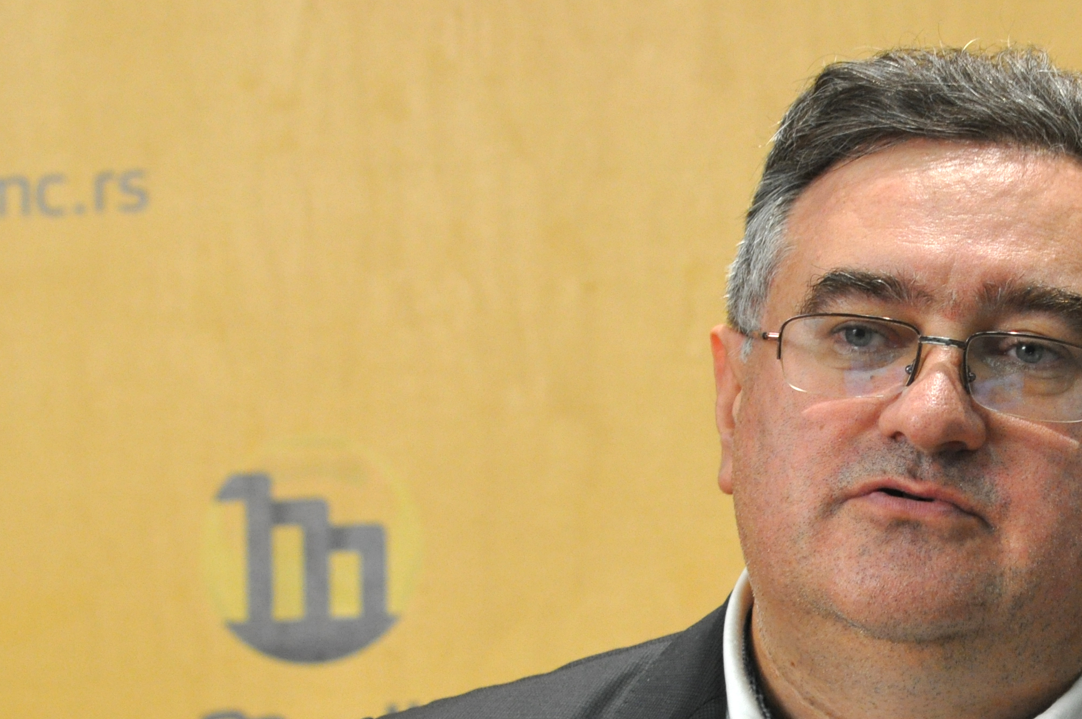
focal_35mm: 304
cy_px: 697
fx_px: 9128
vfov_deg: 4.5
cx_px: 1053
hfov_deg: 6.8
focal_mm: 95
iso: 800
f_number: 4.5
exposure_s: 1/50
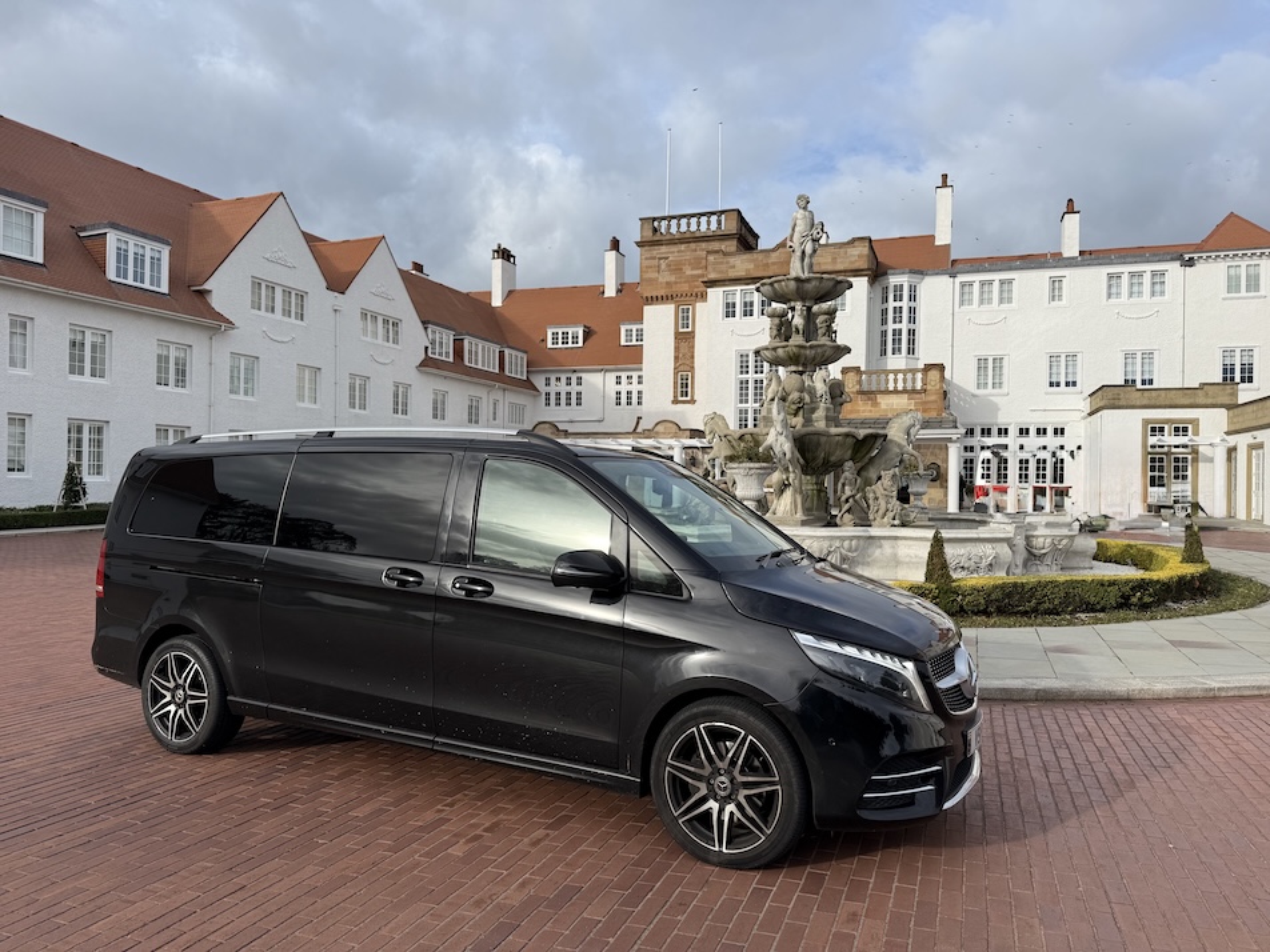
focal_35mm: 24
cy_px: 476
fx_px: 881
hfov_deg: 71.6
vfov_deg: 56.8
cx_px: 635
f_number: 1.78
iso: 80
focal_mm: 6.76
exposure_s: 1/3425
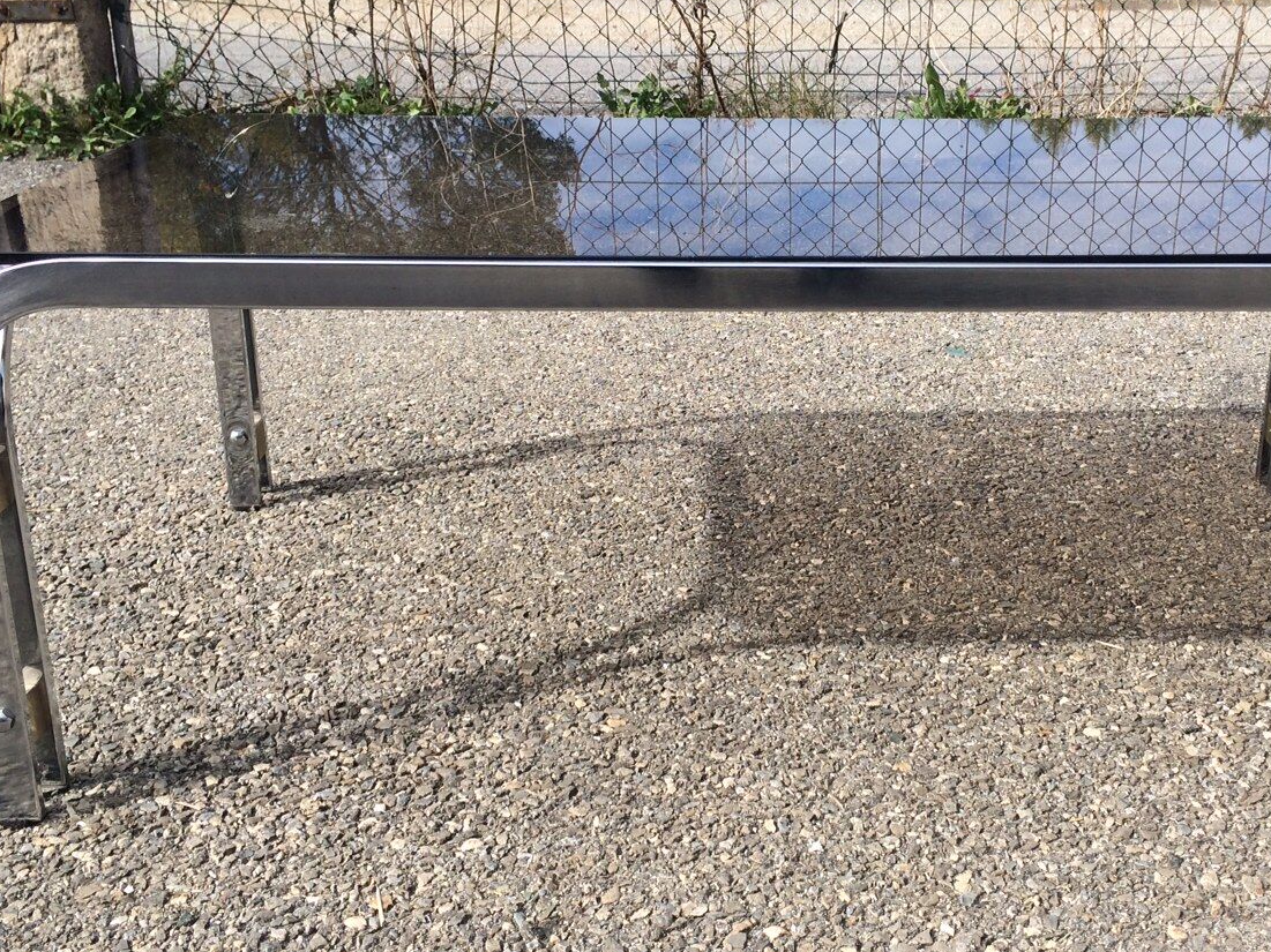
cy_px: 494
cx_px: 803
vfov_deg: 33.6
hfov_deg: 43.5
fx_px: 1578
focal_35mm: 43
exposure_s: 1/1368
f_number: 2.2
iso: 32
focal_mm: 4.15
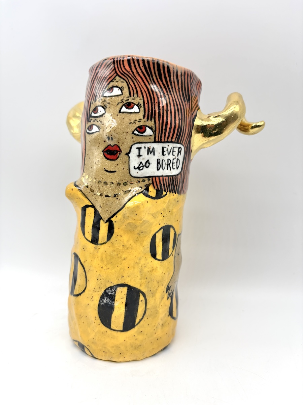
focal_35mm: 26
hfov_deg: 53.1
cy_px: 202
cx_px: 152
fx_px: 303
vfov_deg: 67.3
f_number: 1.6
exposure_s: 1/1081
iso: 50
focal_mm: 5.96
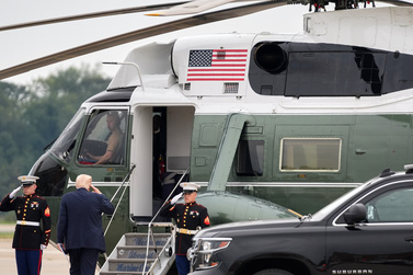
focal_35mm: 380
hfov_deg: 5.4
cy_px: 170
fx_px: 4357
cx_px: 210
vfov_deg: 3.6
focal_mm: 280
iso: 500
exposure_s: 1/2500
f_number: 4
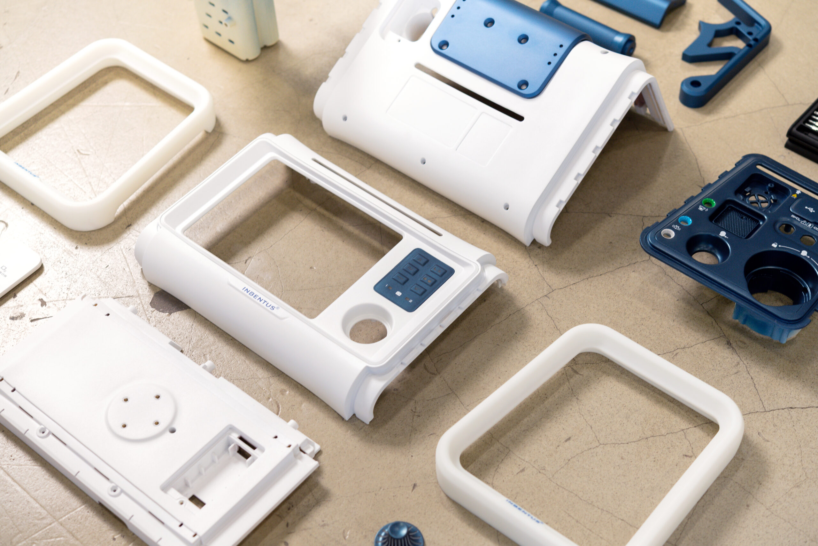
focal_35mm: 60
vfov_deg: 22.6
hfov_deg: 33.4
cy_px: 273
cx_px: 409
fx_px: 1363
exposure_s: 1/125
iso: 800
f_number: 5
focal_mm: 60
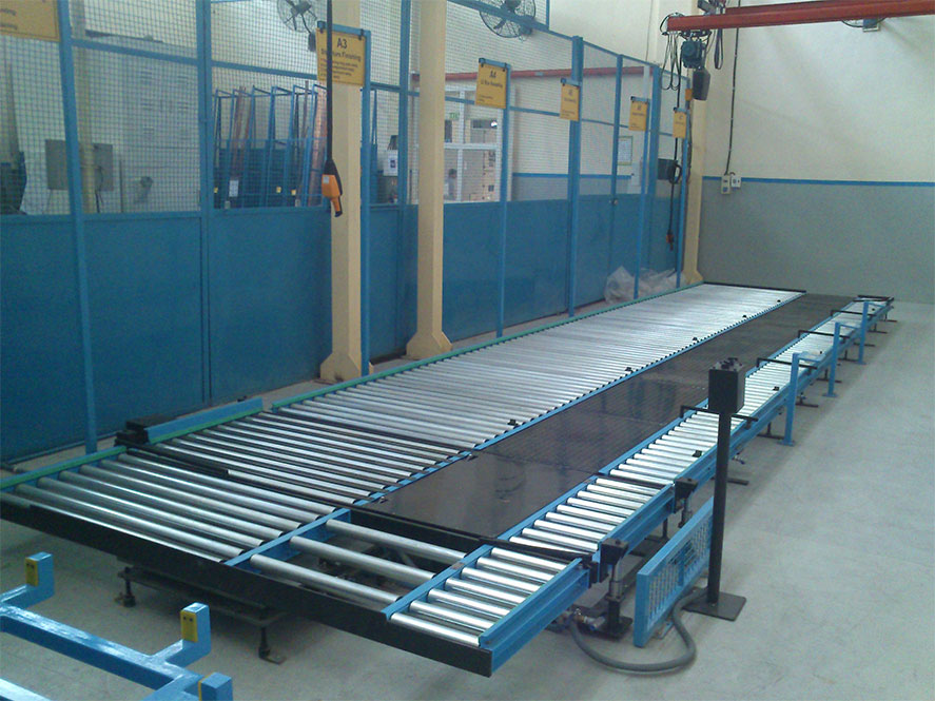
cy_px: 350
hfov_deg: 61.7
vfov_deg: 48.2
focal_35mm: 29
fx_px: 783
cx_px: 468
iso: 32
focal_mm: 4.15
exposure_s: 1/126
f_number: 2.2
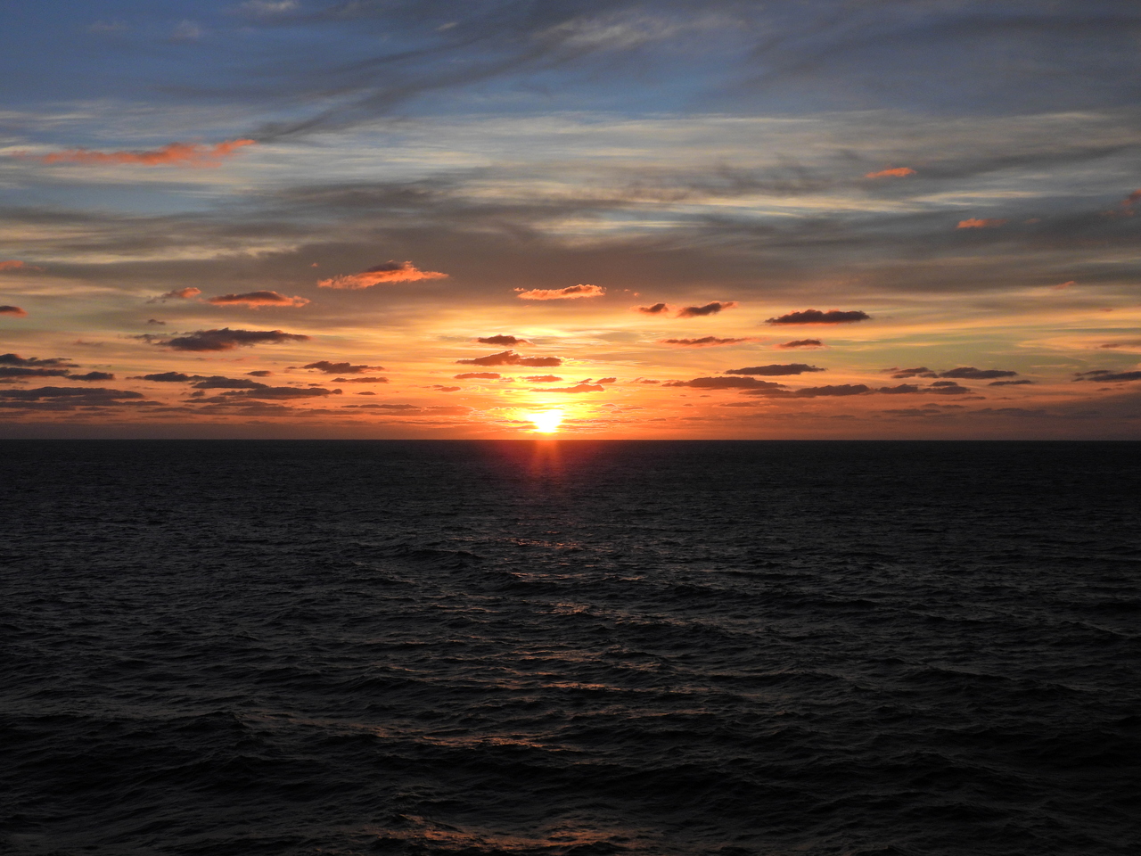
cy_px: 428
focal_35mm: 43
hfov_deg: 43.9
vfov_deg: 33.6
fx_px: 1417
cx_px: 570
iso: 100
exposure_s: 1/1600
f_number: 3.2
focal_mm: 7.7
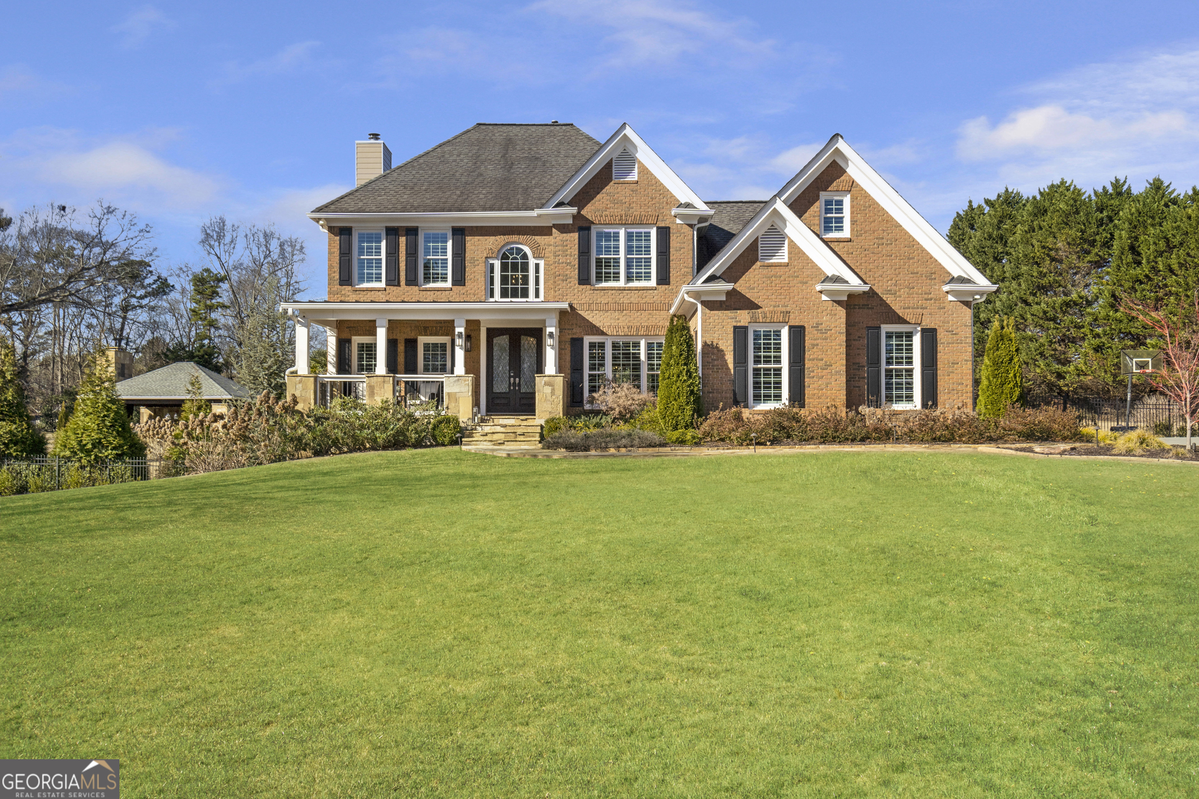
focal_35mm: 33
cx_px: 600
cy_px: 400
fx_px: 1099
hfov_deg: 57.2
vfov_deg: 40.0
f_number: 8
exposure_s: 1/2000
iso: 500
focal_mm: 33
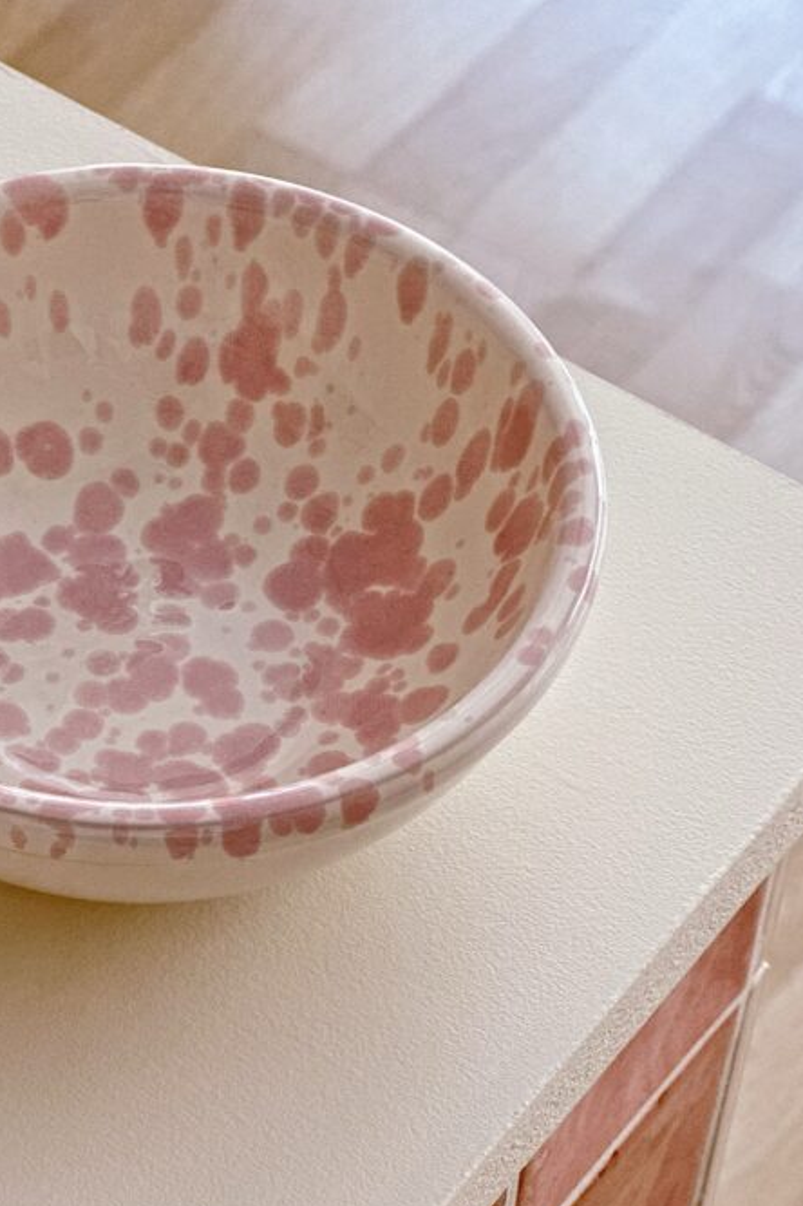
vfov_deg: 16.6
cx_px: 340
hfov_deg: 11.1
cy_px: 767
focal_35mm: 123
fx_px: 4119
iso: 200
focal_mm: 9
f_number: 2.8
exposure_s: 1/100
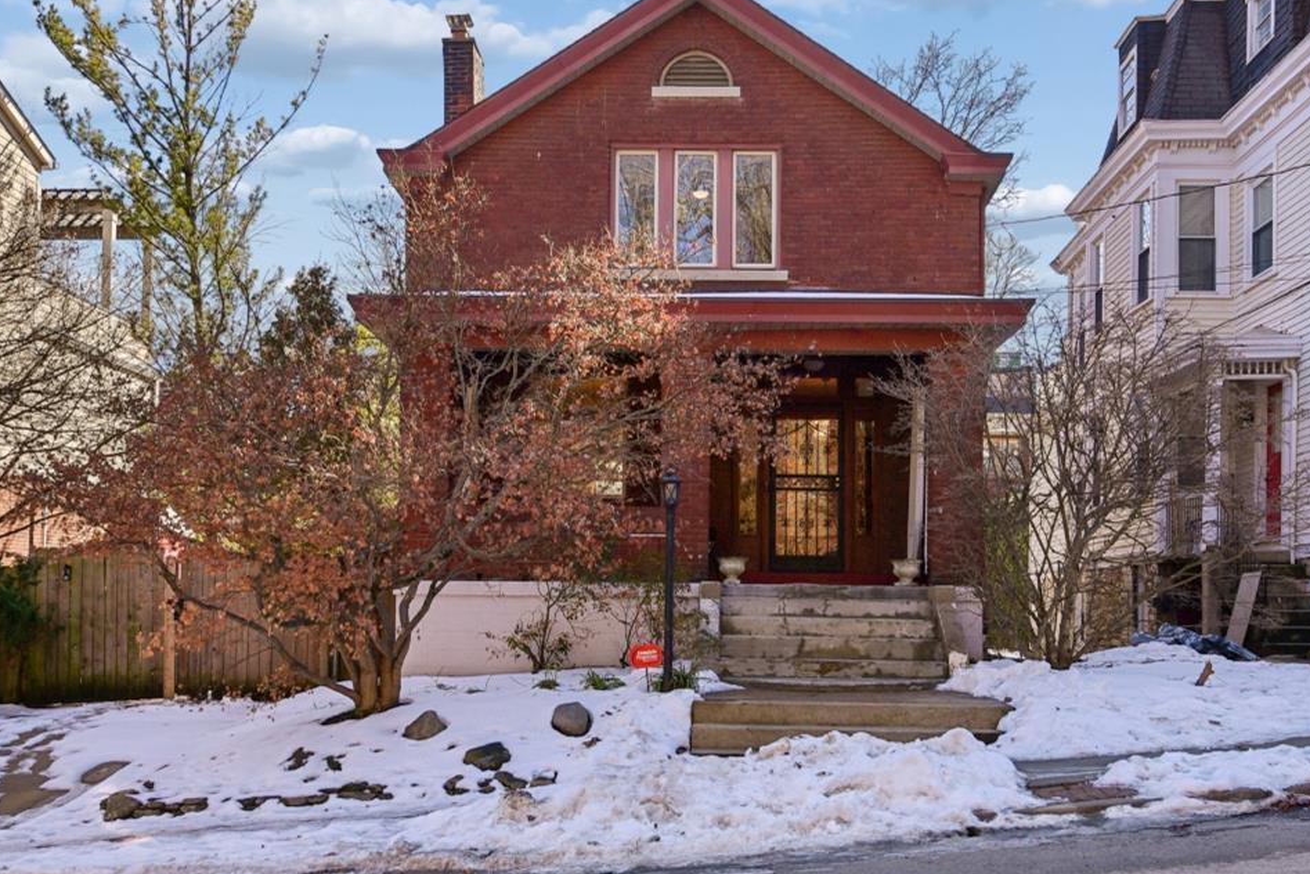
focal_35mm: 38
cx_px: 682
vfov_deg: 35.1
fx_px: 1383
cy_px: 437
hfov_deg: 50.7
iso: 400
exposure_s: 1/640
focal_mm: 24
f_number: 8
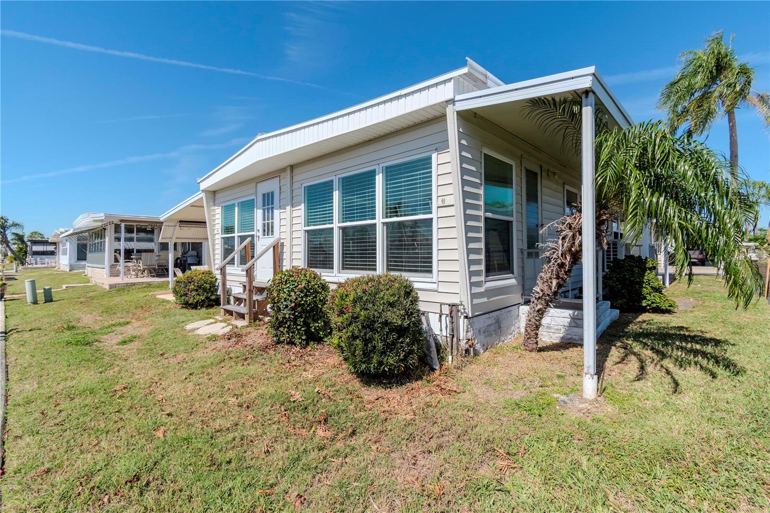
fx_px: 321
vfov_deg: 77.3
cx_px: 385
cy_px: 256
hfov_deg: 100.4
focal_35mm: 15
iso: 500
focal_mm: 10
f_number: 7.1
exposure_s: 1/1250
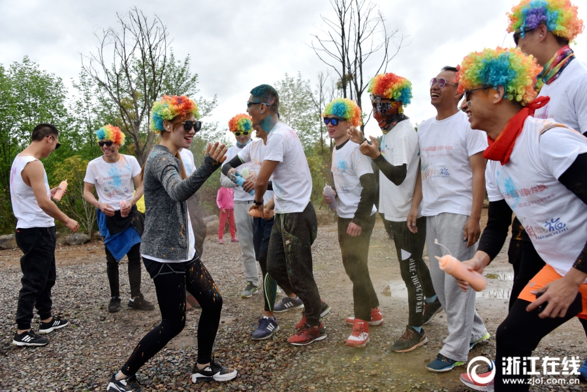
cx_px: 294
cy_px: 196
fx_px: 457
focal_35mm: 28
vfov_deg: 46.4
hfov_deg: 65.5
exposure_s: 1/200
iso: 320
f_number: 6.3
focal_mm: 28
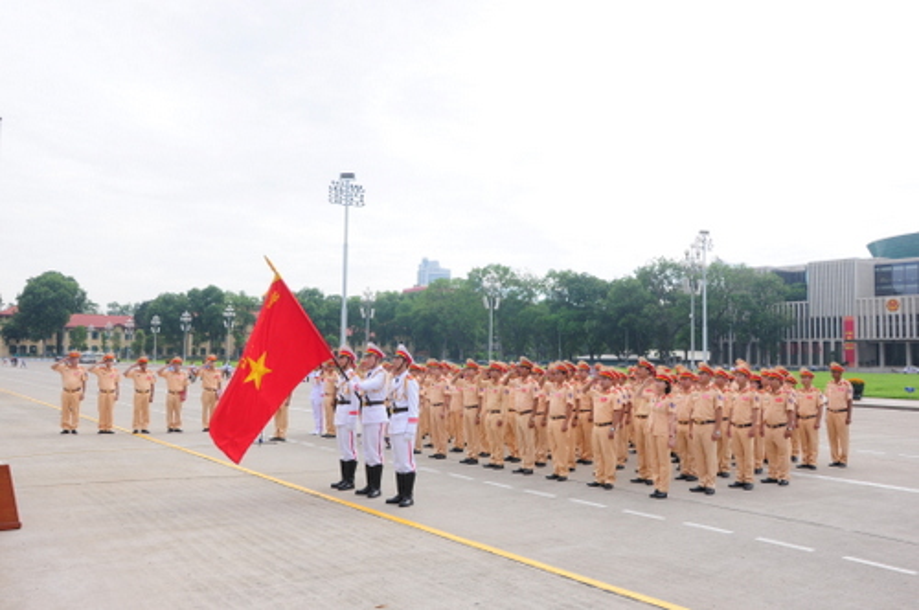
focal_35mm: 32
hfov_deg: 59.6
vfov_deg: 41.6
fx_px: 803
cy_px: 305
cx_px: 460
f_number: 13
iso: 250
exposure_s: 1/125
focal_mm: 21
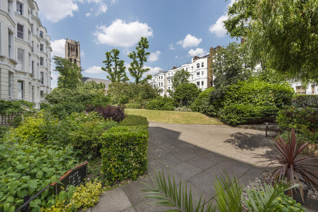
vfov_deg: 81.3
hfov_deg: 104.2
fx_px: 124
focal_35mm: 14
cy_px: 106
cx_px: 159
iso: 200
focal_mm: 14
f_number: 8
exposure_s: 1/640
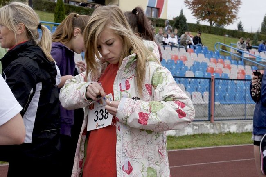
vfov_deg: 22.6
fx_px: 443
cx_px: 133
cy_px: 88
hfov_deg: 33.4
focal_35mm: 60
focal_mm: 40
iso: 1600
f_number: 13
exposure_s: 1/500
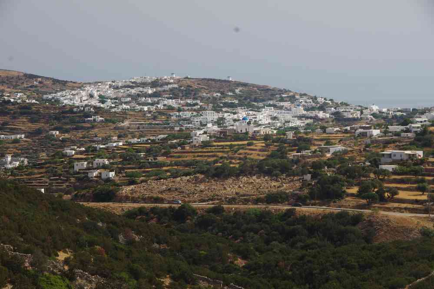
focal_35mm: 87
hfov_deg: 23.4
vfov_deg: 15.7
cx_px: 217
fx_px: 1049
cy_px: 144
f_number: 11
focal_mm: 57.5
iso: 200
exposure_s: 1/100
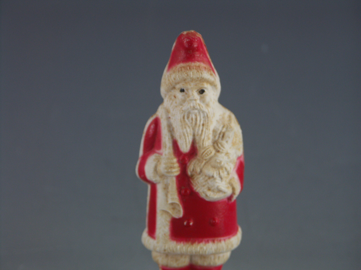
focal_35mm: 199
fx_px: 2075
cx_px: 180
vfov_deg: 7.5
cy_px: 135
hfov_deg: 9.9
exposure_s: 1/100
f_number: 3.5
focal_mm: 50.8
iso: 100
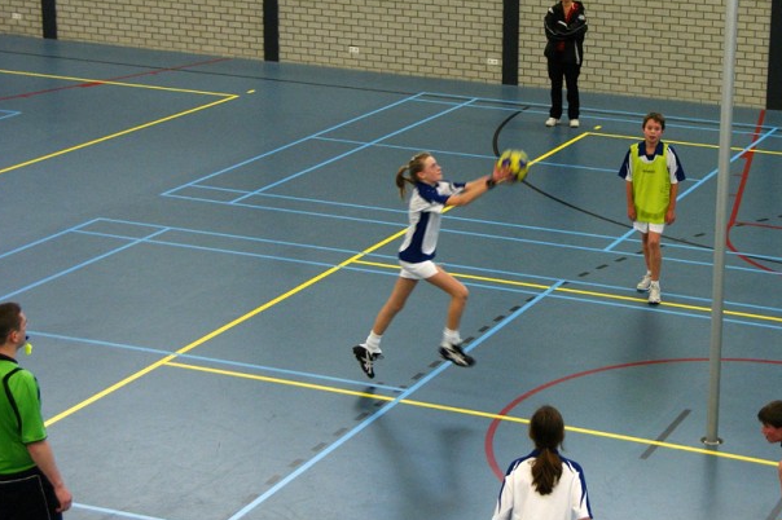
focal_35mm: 69
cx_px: 496
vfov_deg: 19.8
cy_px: 222
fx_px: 1490
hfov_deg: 29.3
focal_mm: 35
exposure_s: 1/100
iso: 800
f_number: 5.6
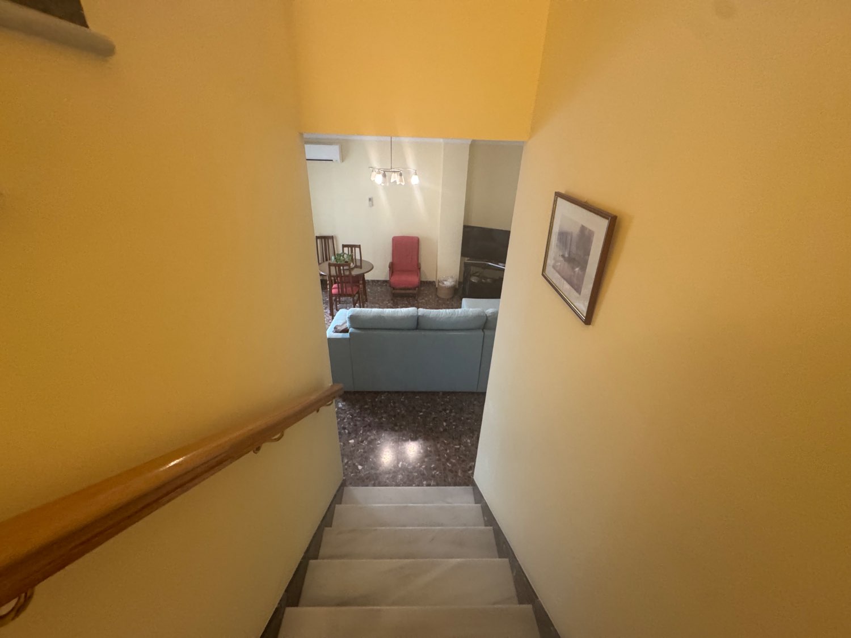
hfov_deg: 102.1
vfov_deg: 85.7
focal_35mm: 14
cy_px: 319
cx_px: 426
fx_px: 344
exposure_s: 1/50
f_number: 2.2
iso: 500
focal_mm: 2.22
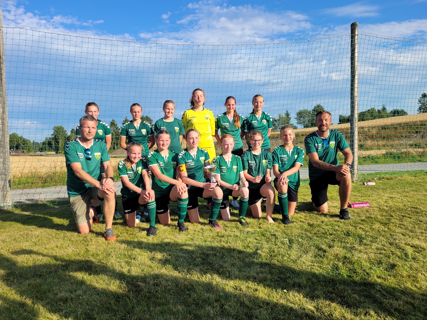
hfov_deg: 67.3
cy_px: 160
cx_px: 214
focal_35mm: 26
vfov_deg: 53.1
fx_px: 321
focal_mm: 5.4
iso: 40
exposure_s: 1/1645
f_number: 1.8
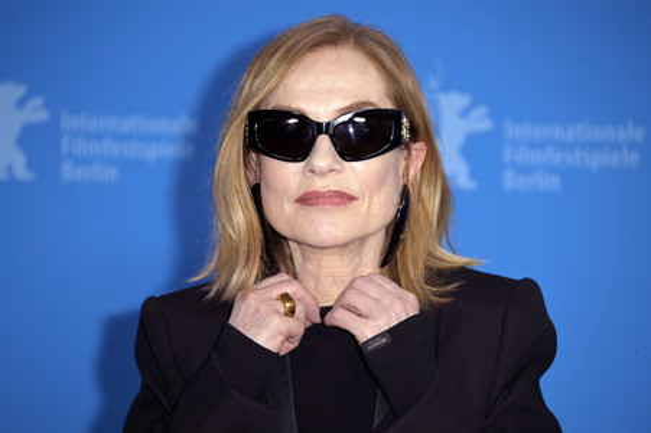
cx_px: 326
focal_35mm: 230
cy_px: 216
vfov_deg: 6.0
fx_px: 4156
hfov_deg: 9.0
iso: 1000
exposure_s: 1/250
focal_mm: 230
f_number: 5.6
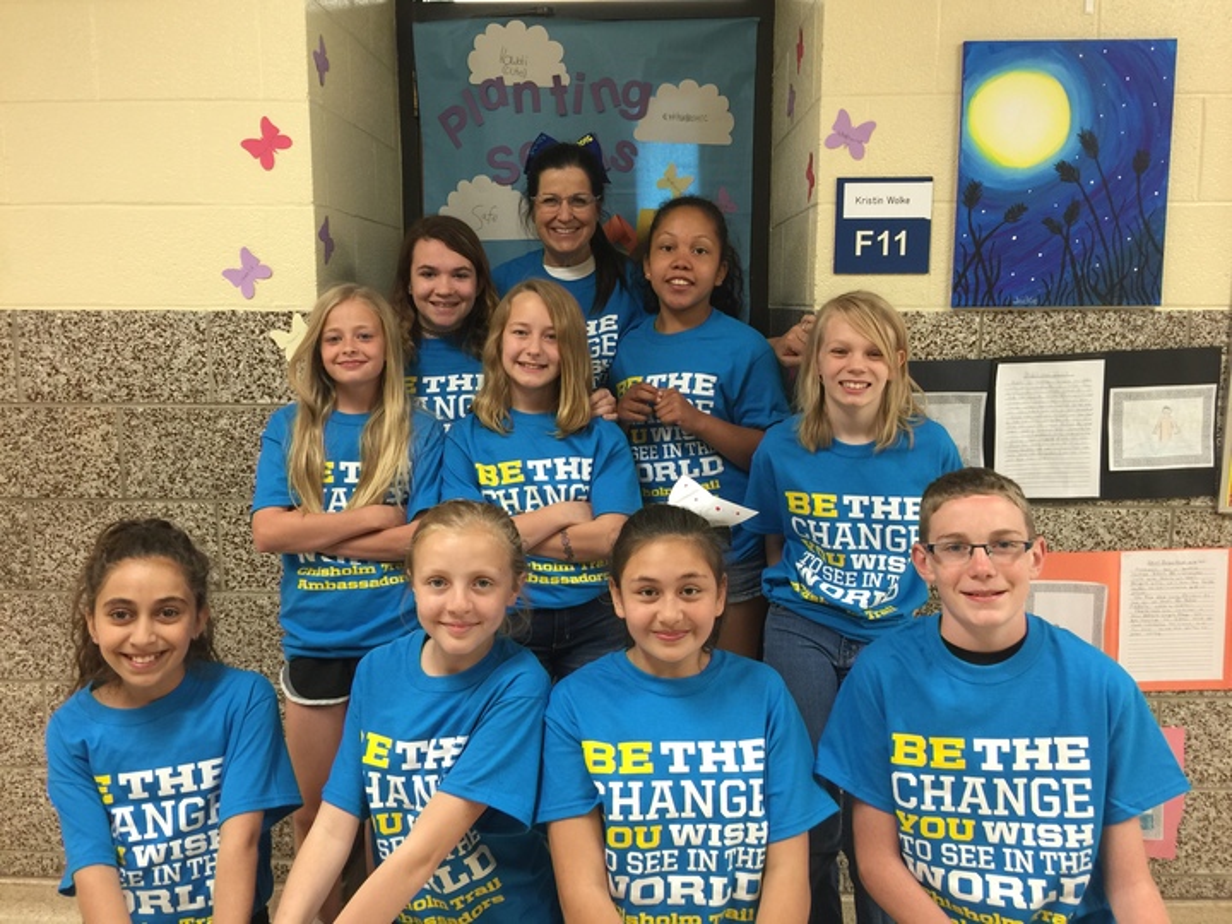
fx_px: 1032
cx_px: 616
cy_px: 462
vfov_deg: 48.2
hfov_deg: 61.7
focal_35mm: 29
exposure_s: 1/15
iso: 50
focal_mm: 4.15
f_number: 2.2
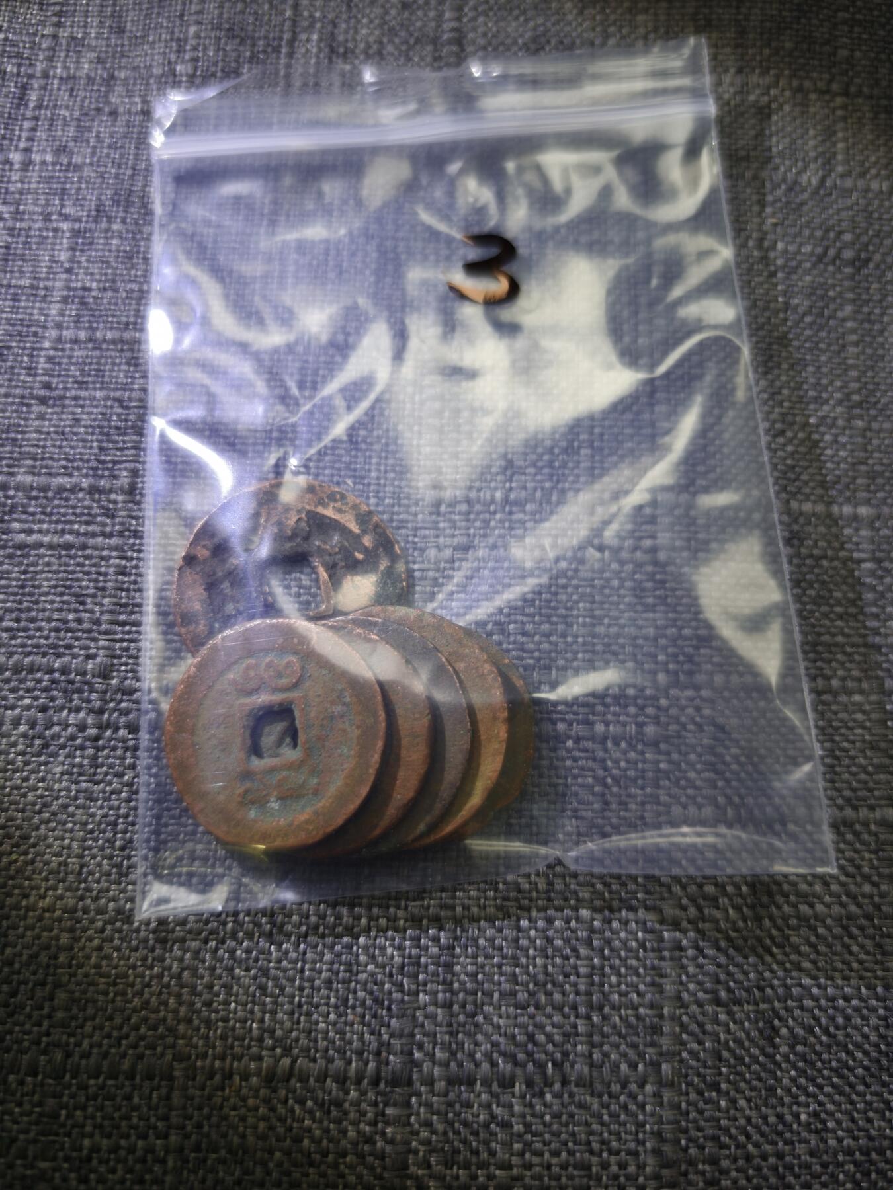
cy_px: 595
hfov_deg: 58.9
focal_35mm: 23
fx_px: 791
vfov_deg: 73.9
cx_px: 446
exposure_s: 1/100
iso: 71
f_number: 1.57
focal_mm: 5.6
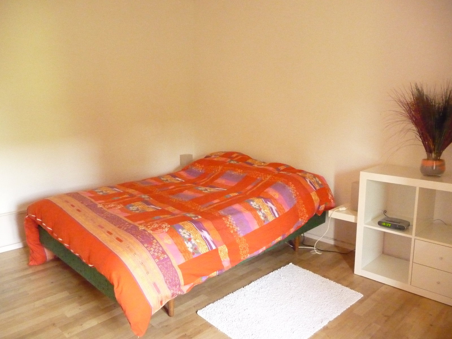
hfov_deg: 63.4
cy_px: 170
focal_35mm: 28
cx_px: 226
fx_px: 366
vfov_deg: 49.7
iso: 1600
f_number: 3.3
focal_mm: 4.7
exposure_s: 1/25
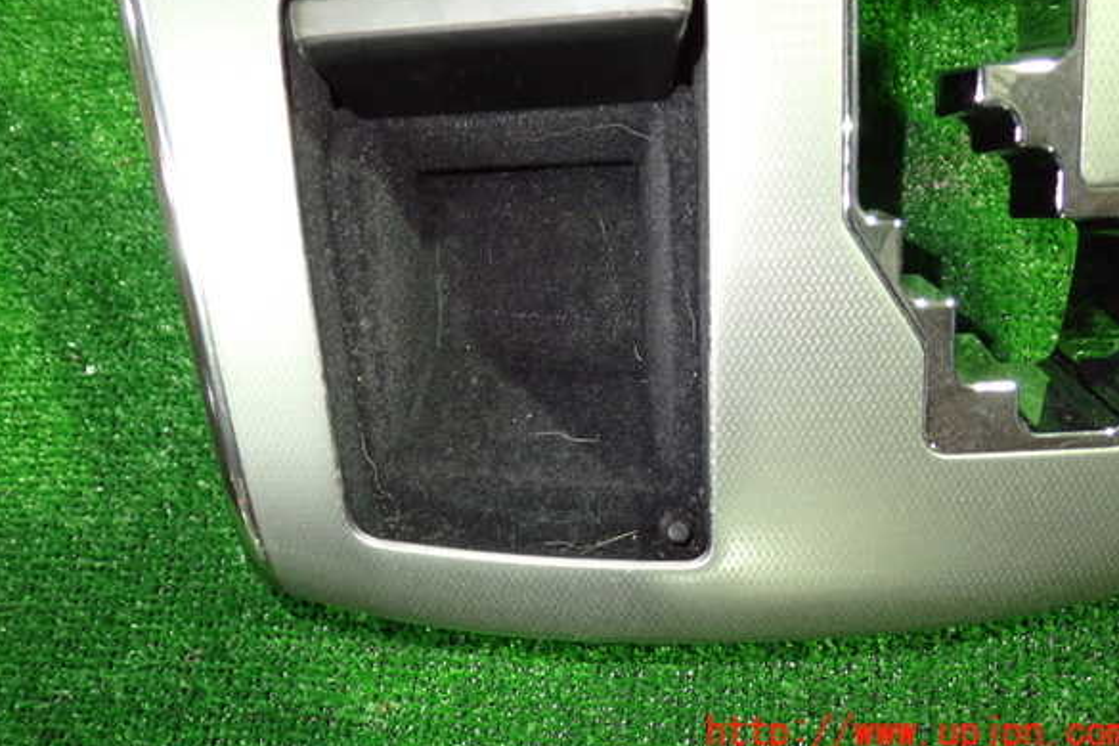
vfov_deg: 41.0
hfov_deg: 58.7
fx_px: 995
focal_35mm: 32
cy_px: 327
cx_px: 564
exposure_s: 1/30
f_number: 2.3
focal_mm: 5.4
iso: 500
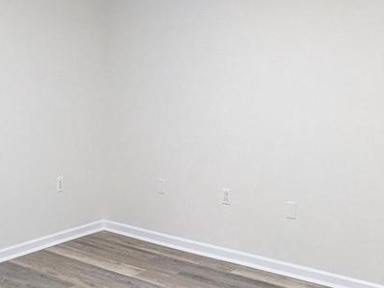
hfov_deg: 37.8
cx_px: 132
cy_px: 163
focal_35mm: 50
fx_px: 554
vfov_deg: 29.1
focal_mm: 1.83
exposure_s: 1/60
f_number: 2.2
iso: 517
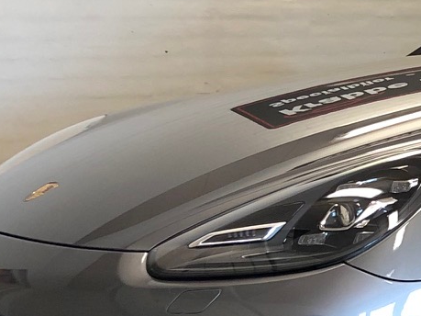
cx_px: 709
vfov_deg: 11.9
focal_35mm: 123
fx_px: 1496
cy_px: 304
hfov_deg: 14.5
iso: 40
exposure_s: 1/33
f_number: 1.8
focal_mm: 3.99
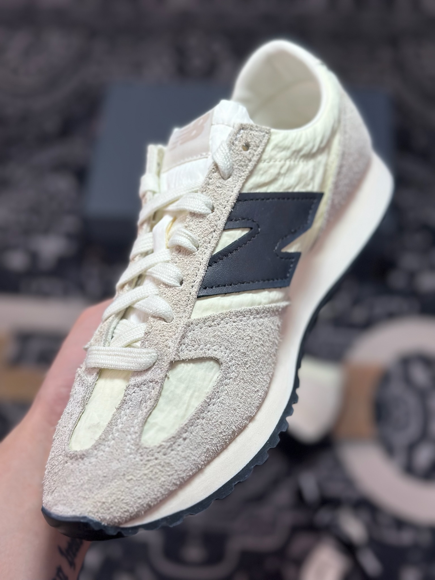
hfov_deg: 30.3
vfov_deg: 39.7
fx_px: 804
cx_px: 218
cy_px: 290
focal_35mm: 48
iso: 80
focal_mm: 6.86
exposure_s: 1/1848
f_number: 1.78
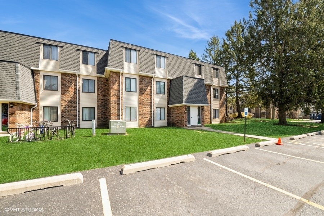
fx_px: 126
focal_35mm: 14
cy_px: 108
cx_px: 162
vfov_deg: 81.2
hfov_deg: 104.3
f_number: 8
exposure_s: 1/160
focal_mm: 14
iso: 200
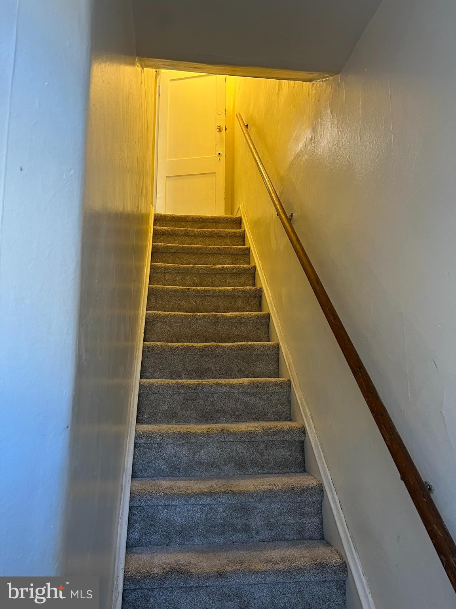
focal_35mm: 26
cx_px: 228
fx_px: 457
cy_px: 304
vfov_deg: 67.3
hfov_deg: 53.1
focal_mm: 5.7
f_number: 1.5
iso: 125
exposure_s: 1/60
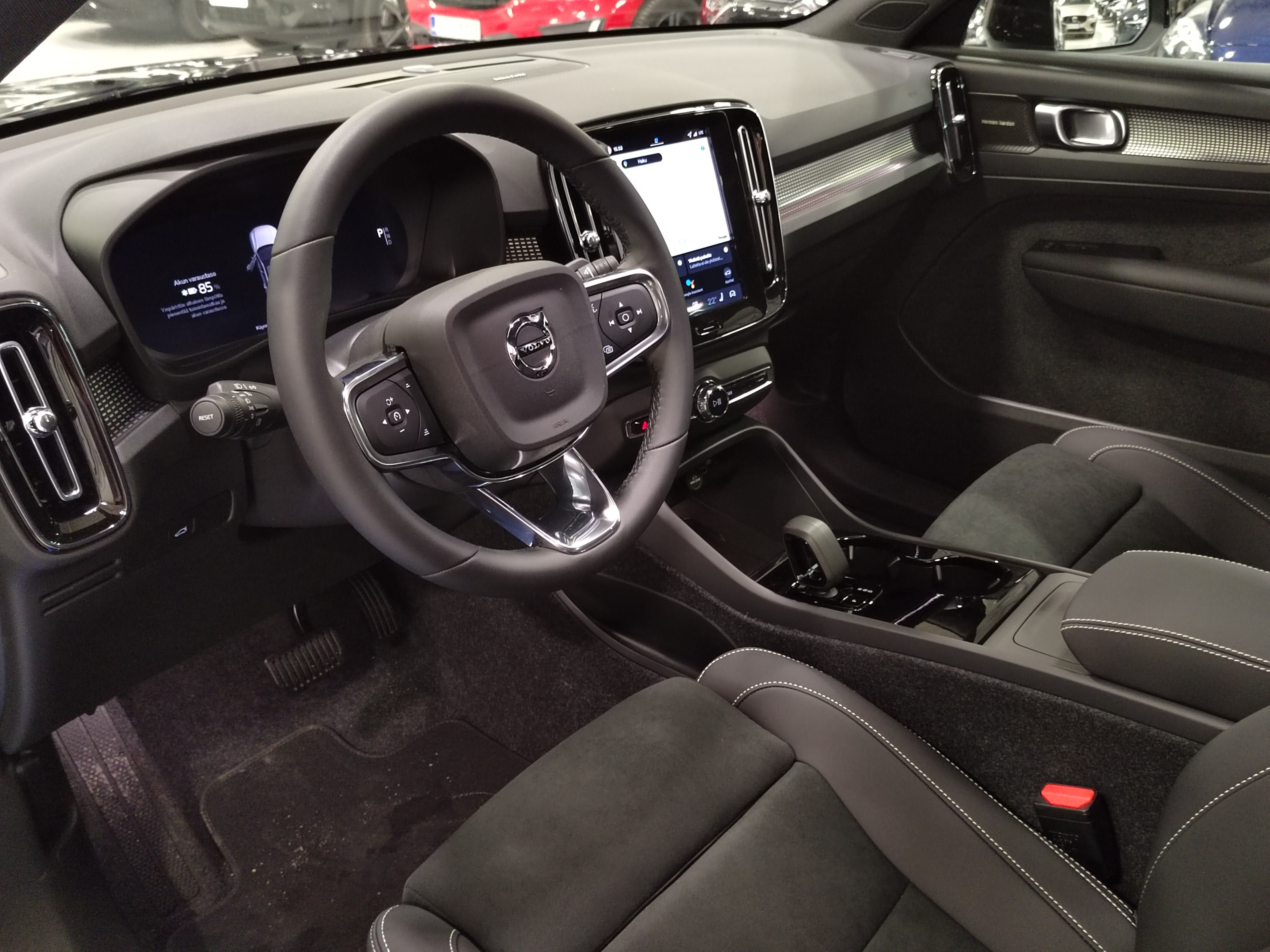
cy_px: 476
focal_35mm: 30
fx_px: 1101
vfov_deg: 46.8
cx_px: 635
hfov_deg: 60.0
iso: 4160
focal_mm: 5.52
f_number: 1.9
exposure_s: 1/50
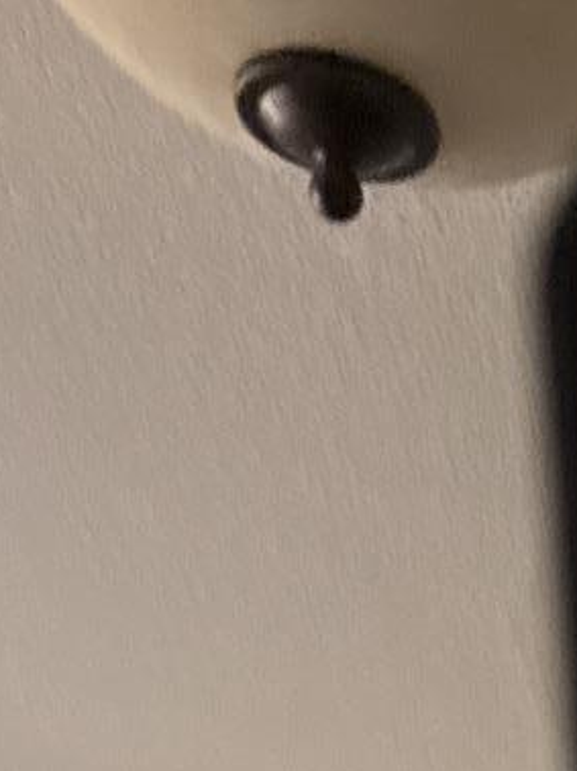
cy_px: 1728
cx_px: 1325
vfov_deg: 13.1
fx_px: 2714
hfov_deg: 10.6
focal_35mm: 122
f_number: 1.78
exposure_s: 1/59
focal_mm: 6.76
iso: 200
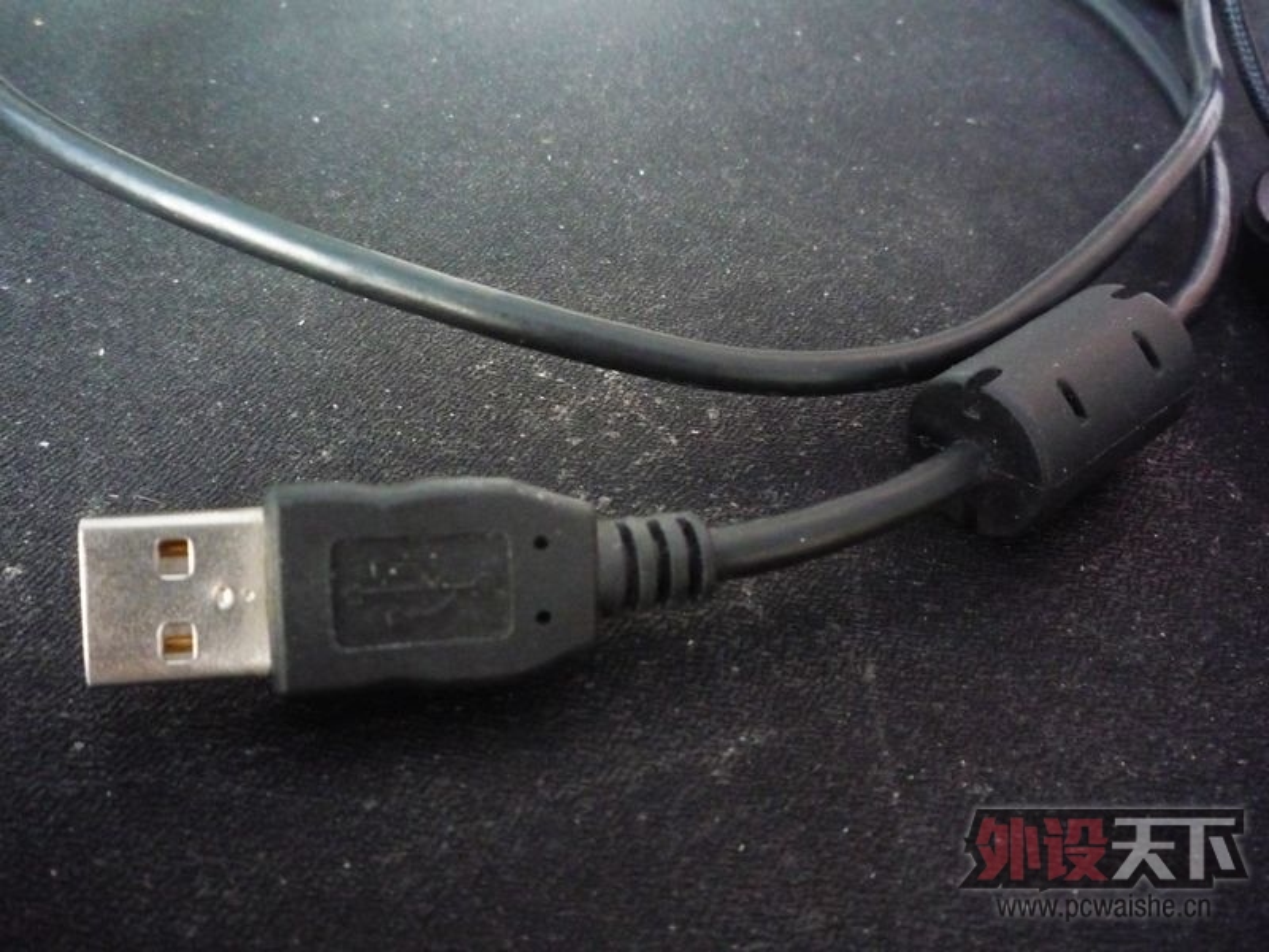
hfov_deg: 56.8
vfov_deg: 44.2
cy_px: 476
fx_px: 1173
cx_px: 634
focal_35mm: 32
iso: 800
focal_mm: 5.2
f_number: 3.3
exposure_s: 1/8
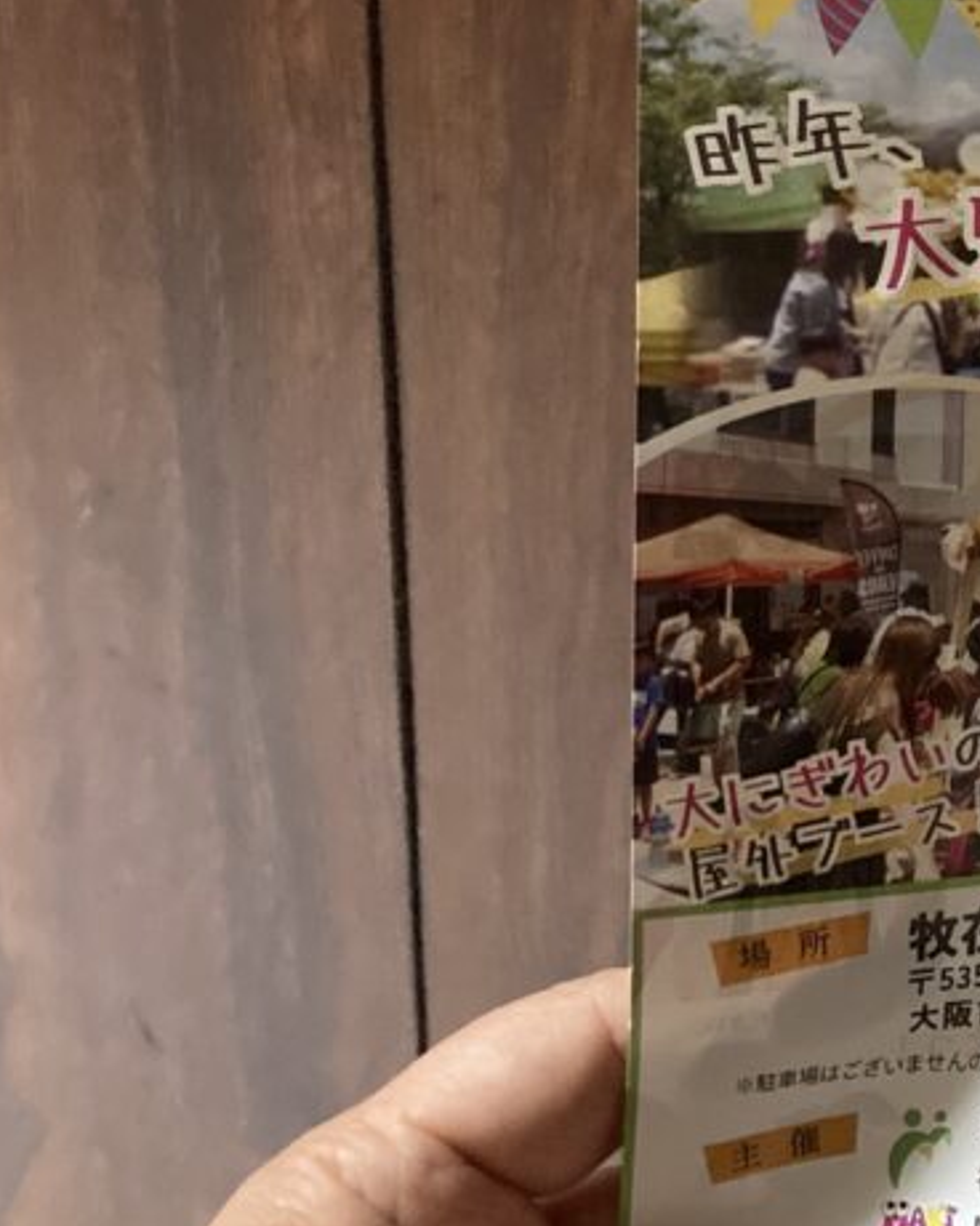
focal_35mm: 76
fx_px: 2755
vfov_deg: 24.6
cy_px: 229
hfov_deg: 18.7
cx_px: 1292
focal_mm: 3.99
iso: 500
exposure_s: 1/30
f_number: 1.8
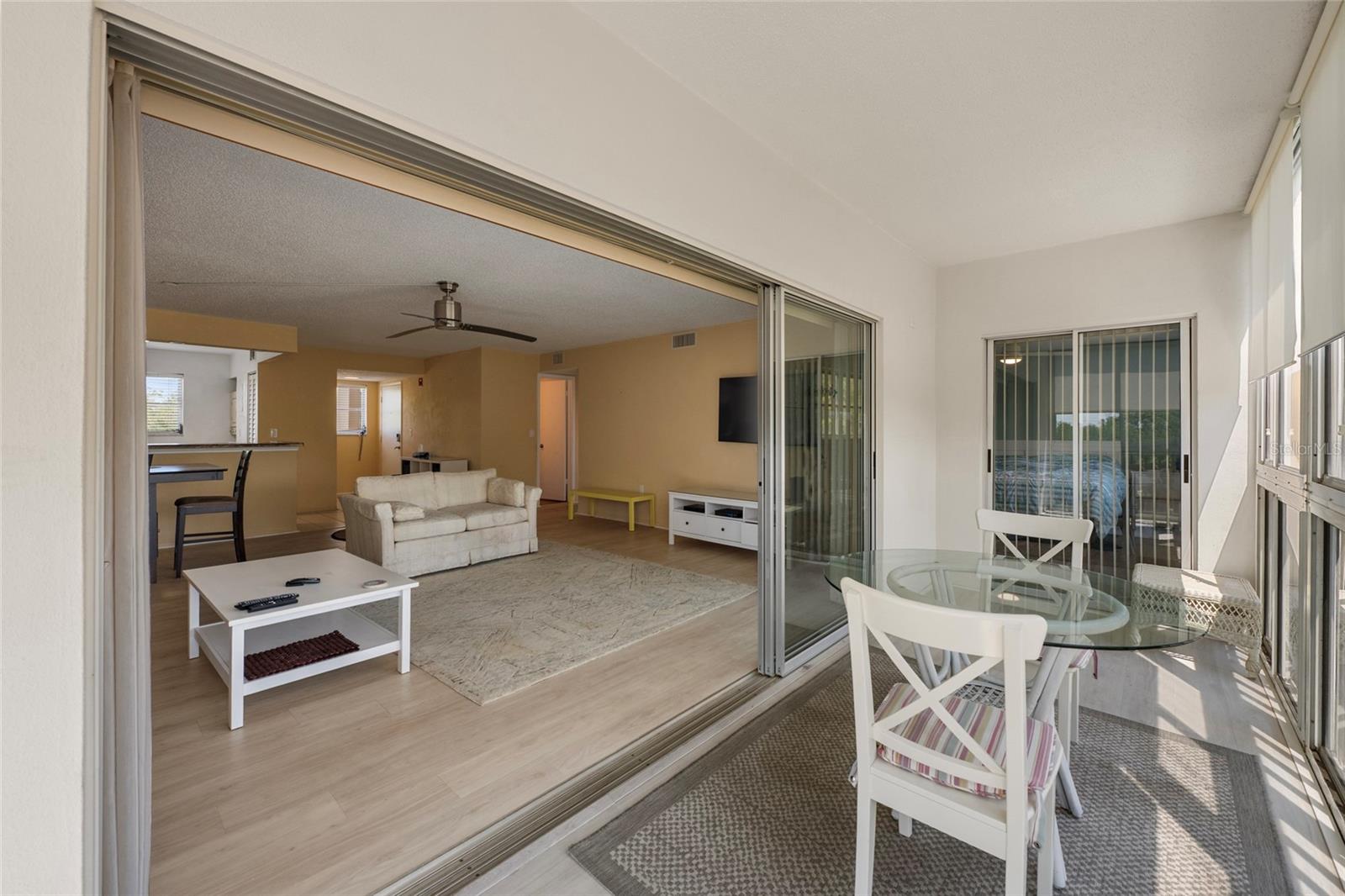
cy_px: 448
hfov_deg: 104.3
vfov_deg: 81.2
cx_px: 672
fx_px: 523
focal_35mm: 14
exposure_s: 1/800
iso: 800
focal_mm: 14
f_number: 8
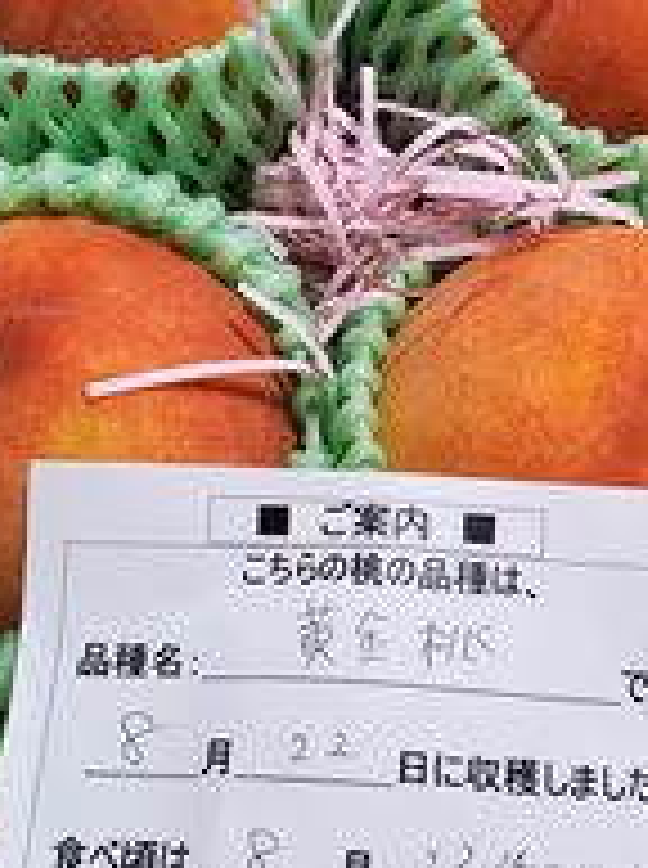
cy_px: 468
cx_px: 396
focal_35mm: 54
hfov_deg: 26.9
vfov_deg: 35.6
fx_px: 1352
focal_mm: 4.3
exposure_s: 1/40
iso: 320
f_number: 2.4
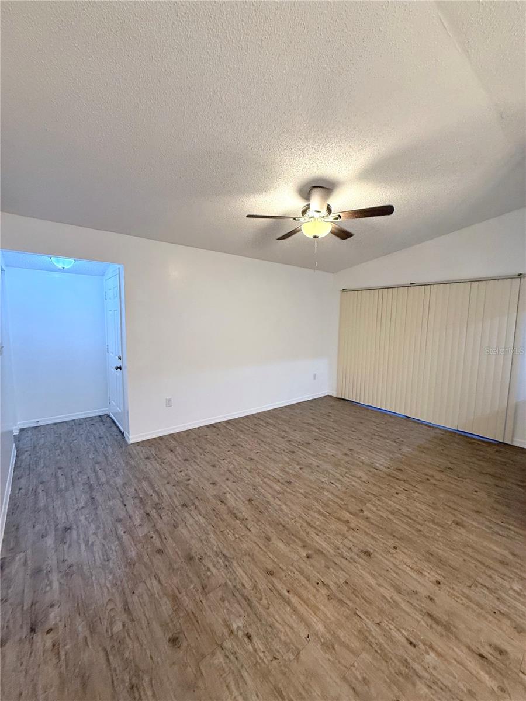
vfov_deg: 102.1
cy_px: 350
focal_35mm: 14
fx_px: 284
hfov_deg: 85.7
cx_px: 263
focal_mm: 2.22
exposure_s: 1/120
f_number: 2.2
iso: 320
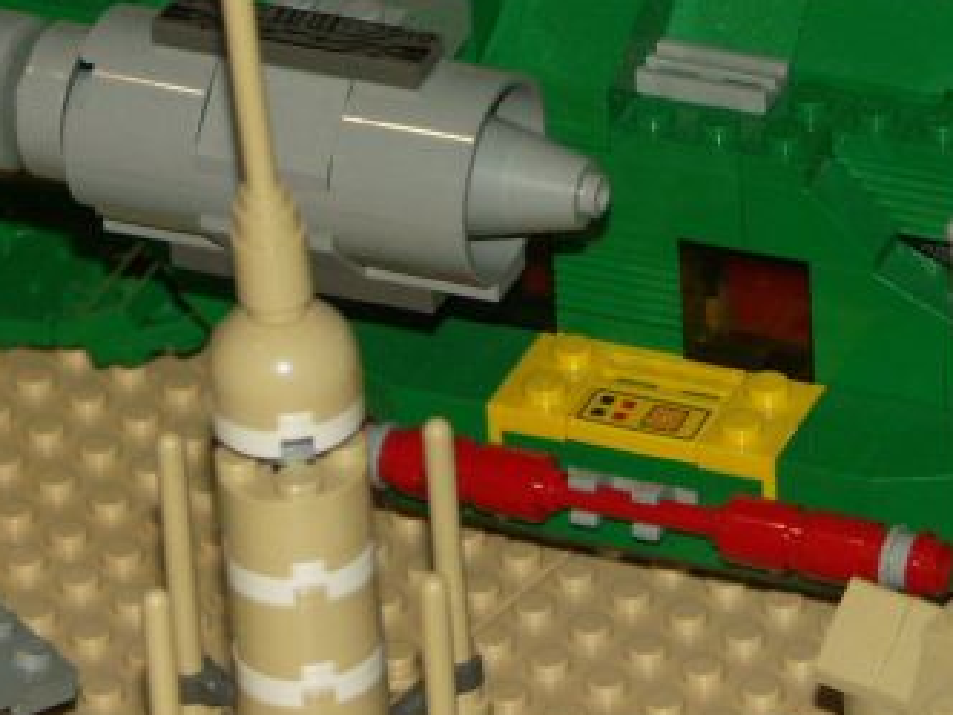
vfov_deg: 4.2
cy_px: 155
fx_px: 9856
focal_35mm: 358
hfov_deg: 5.5
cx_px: 798
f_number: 3.5
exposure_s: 1/100
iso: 200
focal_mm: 29.64
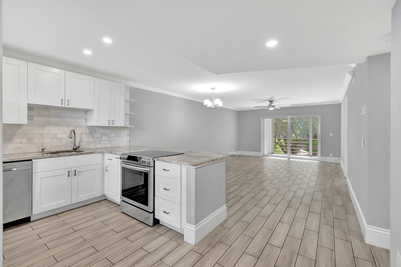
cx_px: 200
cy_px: 134
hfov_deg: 100.4
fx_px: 167
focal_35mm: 15
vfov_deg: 77.3
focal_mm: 10
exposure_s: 1/20
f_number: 8
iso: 1000
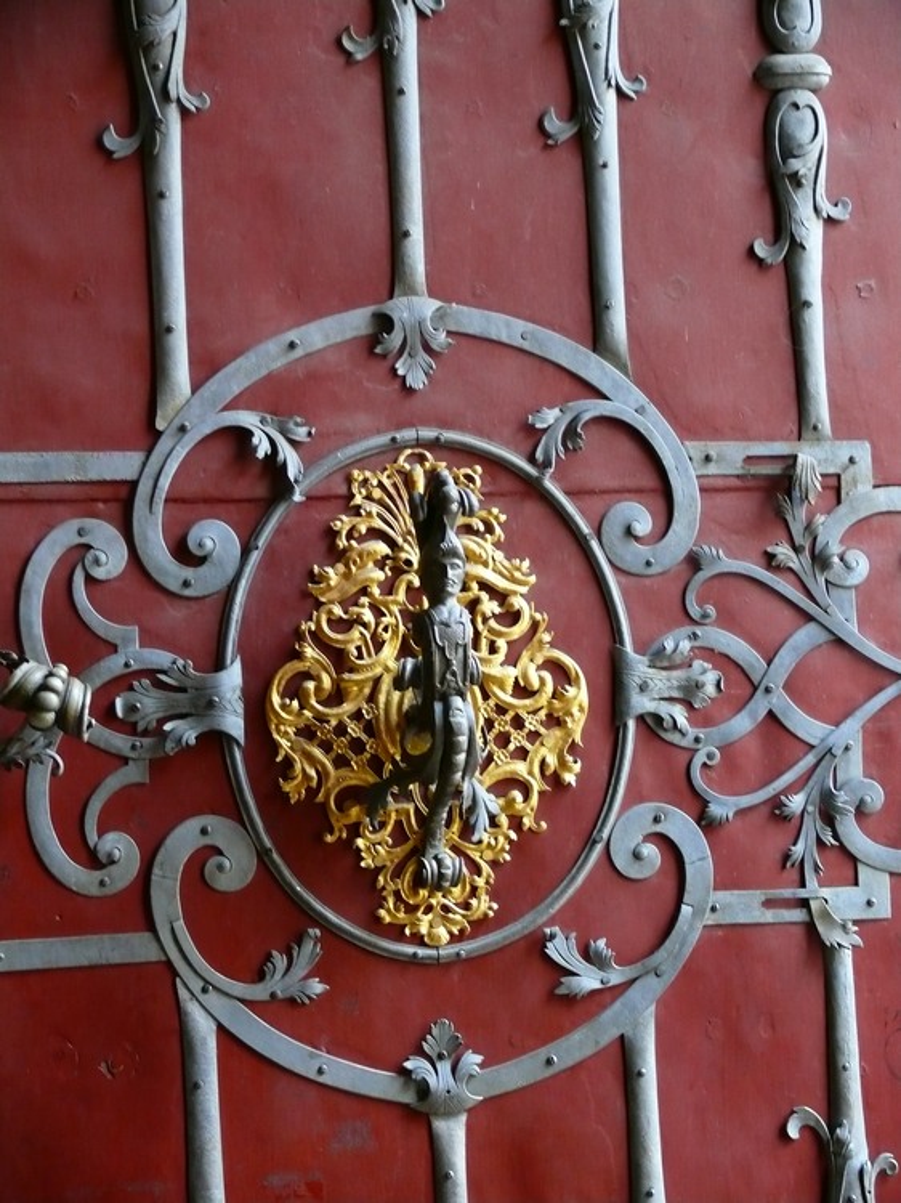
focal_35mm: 93
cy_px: 602
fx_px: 3229
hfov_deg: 15.9
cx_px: 450
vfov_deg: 21.1
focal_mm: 19.7
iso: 400
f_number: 3.2
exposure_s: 1/20
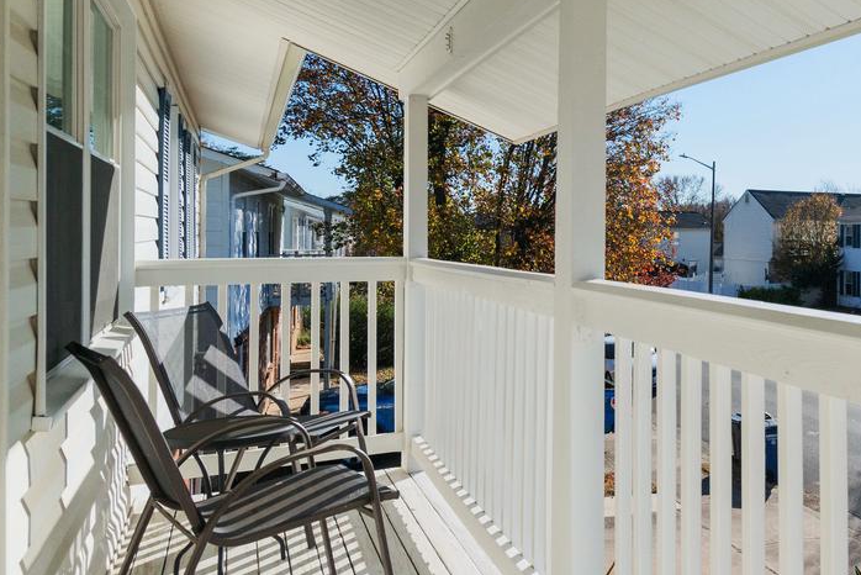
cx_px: 850
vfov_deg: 40.0
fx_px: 790
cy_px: 262
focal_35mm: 33
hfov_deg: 47.9
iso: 1250
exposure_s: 1/2500
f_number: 8
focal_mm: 16
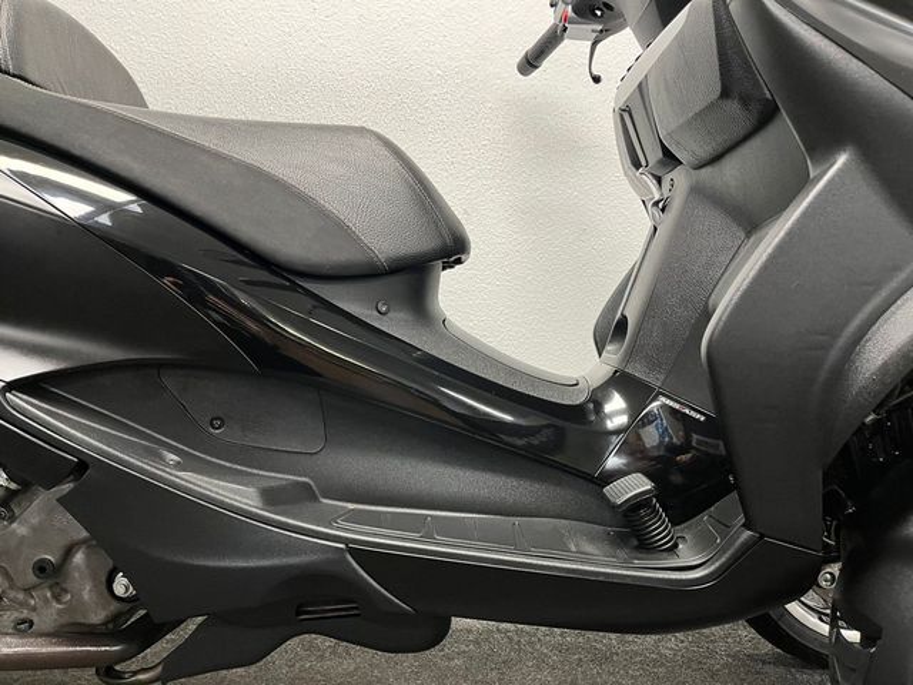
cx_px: 456
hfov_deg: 67.3
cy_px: 342
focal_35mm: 26
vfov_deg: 53.1
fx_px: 686
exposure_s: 1/50
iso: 200
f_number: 1.6
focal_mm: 5.1
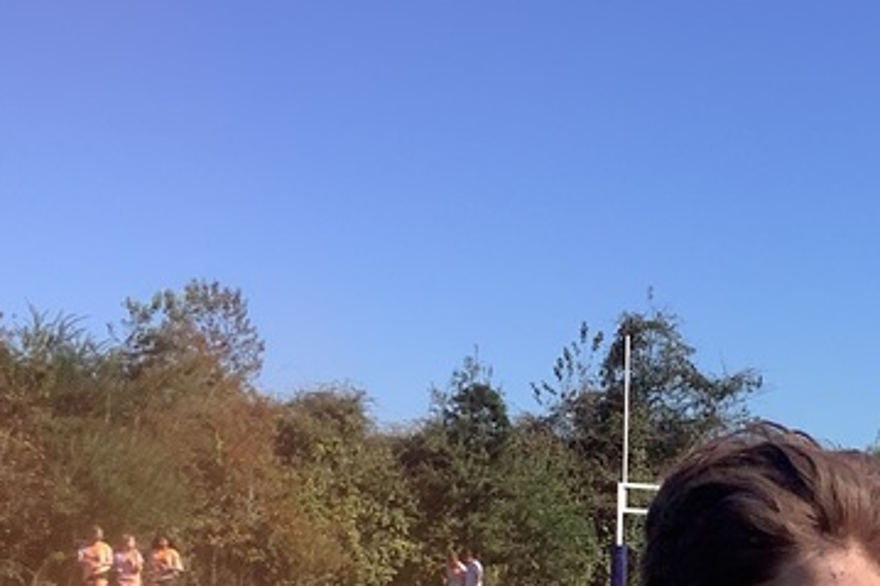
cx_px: 905
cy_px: 826
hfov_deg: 21.3
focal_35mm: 92
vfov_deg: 14.1
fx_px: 2248
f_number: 2.4
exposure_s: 1/936
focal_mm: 3.3
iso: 25
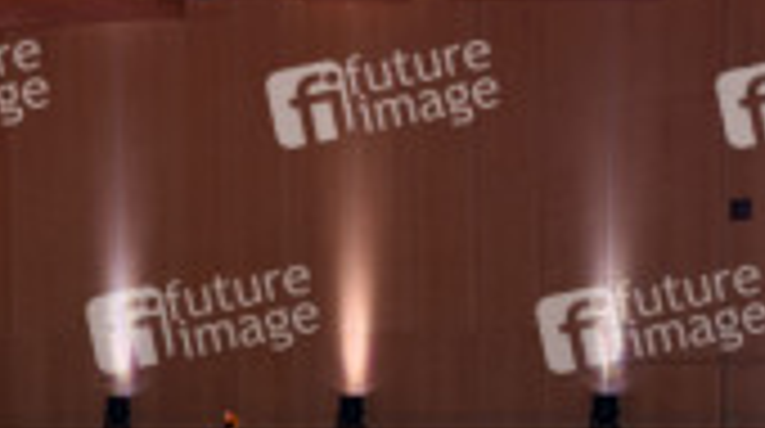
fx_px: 3099
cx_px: -187
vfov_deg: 7.9
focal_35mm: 153
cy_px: 433
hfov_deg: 13.6
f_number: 6.3
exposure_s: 1/100
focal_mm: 55
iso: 2500
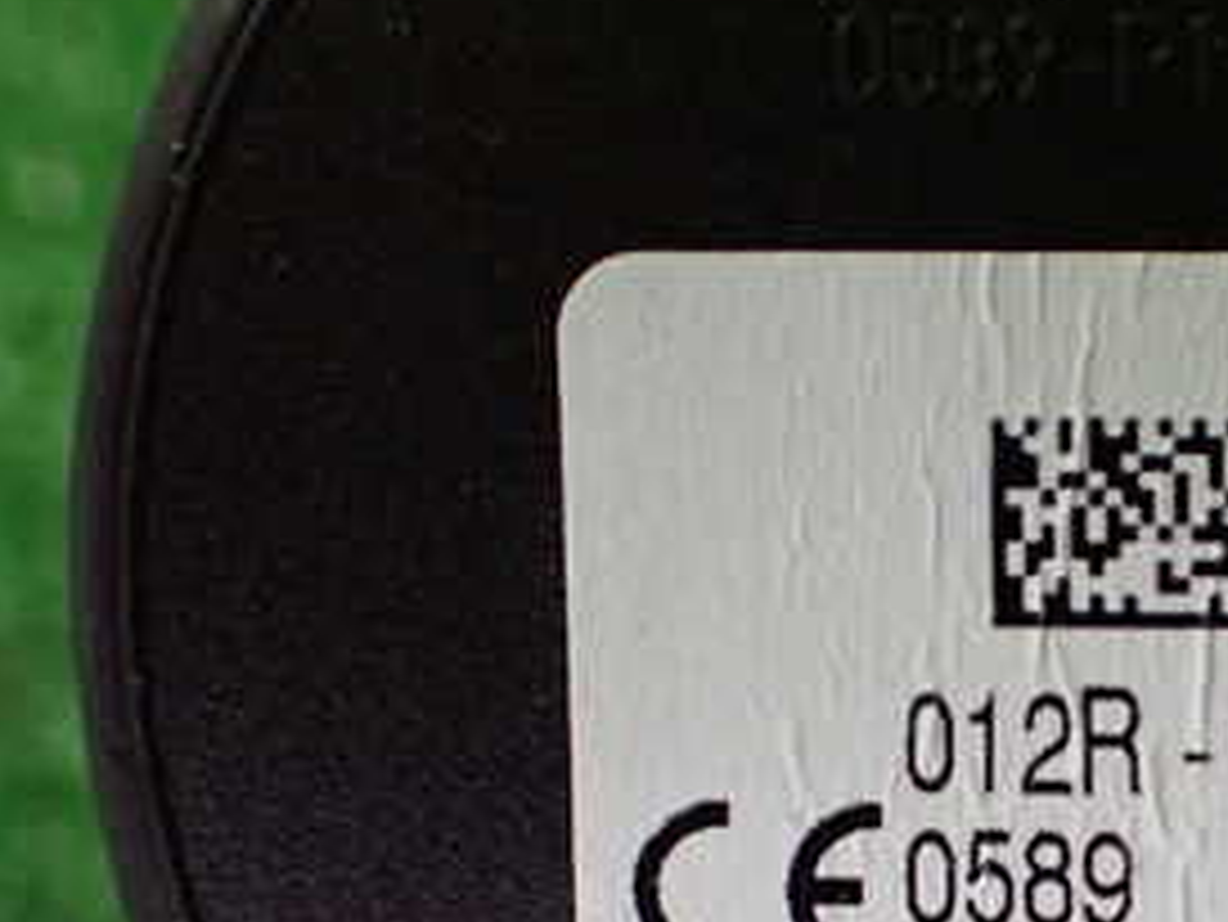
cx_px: 1197
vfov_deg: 21.8
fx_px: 2342
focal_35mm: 66
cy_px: 832
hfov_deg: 27.8
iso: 800
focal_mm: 5.4
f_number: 2.3
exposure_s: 1/80
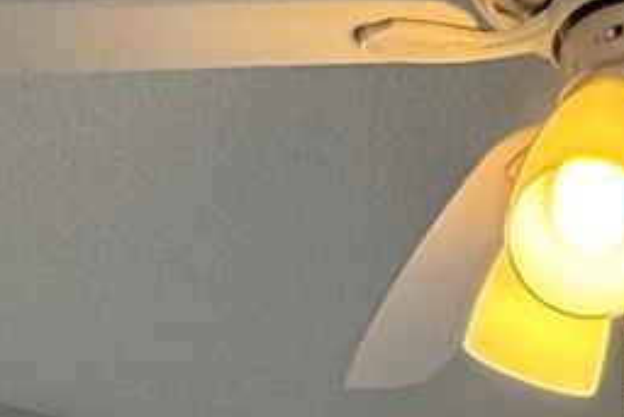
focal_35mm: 91
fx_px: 1578
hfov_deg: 22.3
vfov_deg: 9.6
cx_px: 427
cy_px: 1414
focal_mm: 2.22
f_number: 2.2
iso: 64
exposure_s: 1/120
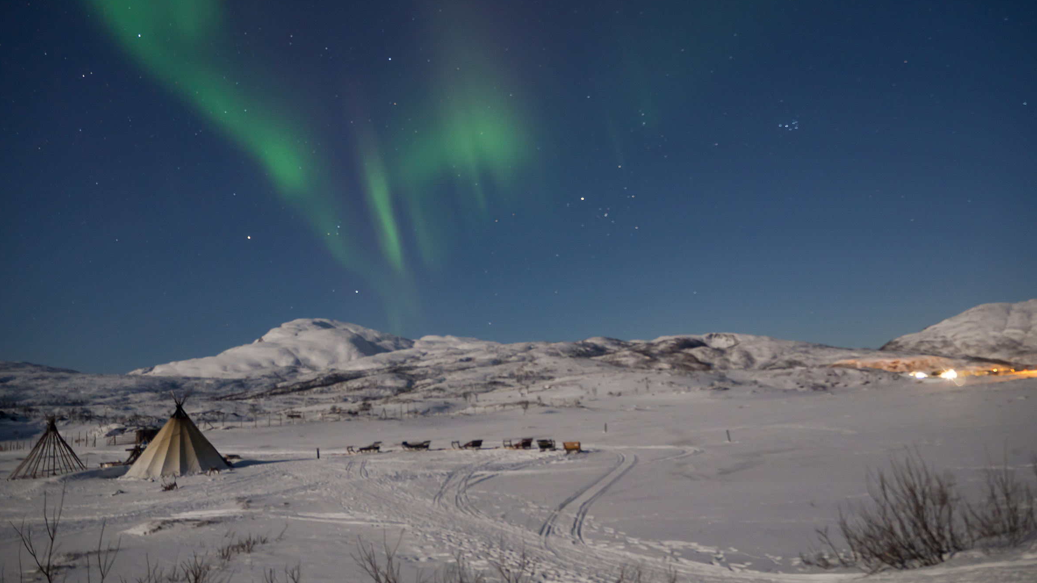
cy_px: 217
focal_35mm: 31
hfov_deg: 62.6
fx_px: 852
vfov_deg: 37.5
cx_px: 525
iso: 400
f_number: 3.5
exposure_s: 13
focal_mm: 14
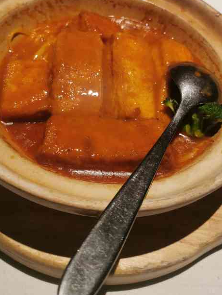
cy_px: 110
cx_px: 114
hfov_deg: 35.2
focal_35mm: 41
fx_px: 350
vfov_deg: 45.4
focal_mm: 5.58
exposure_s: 1/100
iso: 125
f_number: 1.8
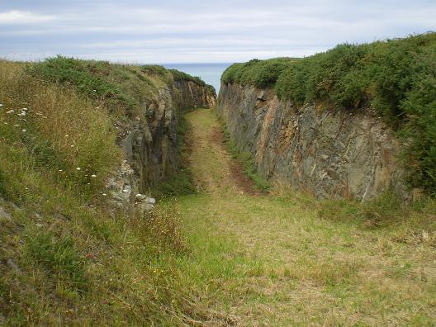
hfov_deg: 49.0
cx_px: 218
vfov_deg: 37.7
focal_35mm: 38
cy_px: 164
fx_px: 479
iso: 64
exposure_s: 1/250
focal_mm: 6.3
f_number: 4.6
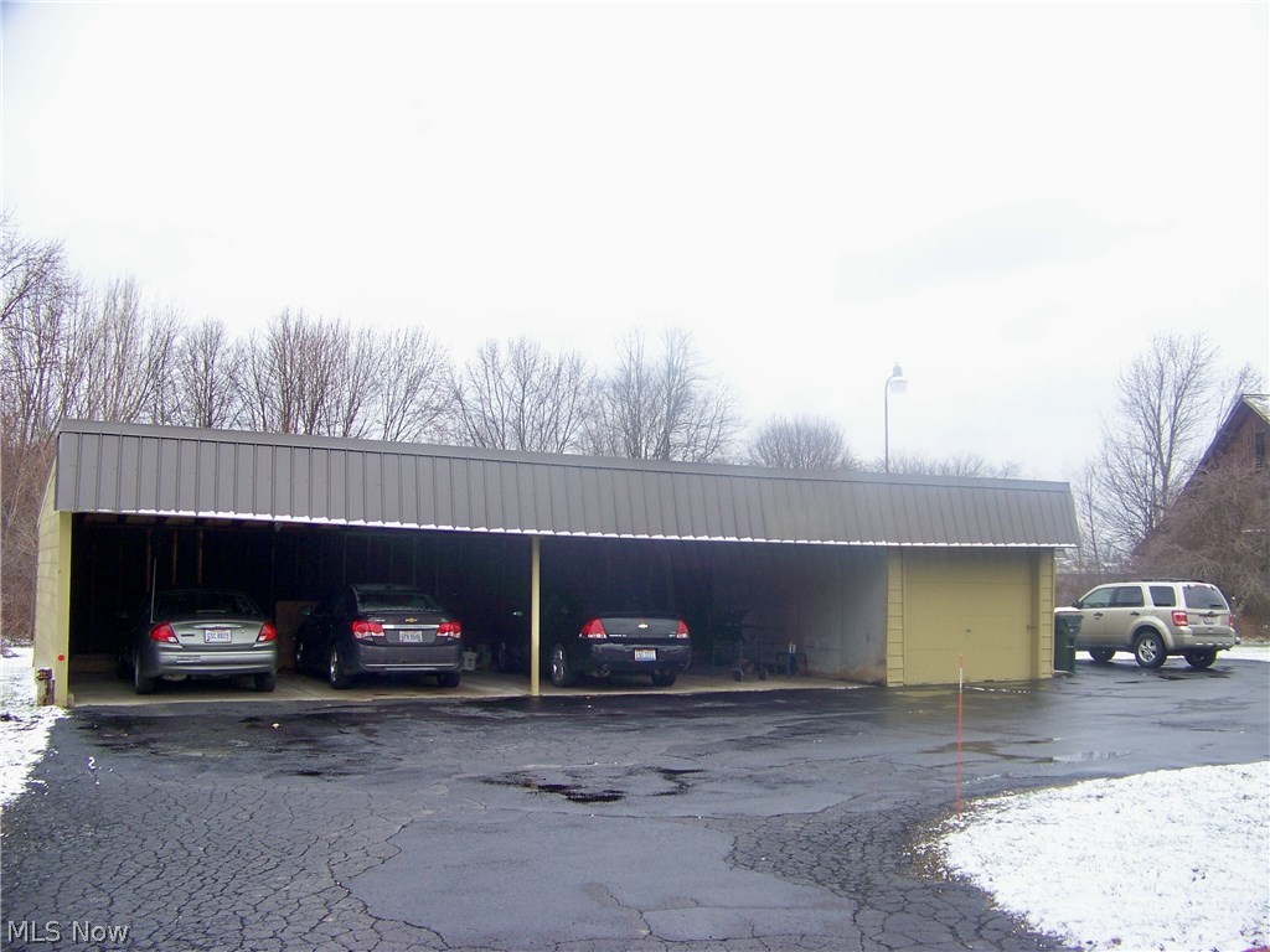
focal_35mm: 36
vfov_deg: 39.7
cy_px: 476
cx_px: 635
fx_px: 1321
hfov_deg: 51.4
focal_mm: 5.85
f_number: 2.8
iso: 64
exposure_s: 1/200
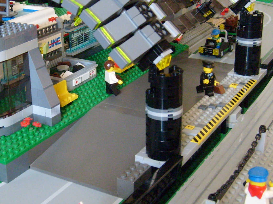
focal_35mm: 63
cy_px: 68
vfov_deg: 23.2
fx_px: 497
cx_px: 82
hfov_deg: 30.4
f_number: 2.8
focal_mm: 5.8
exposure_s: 1/30
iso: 200
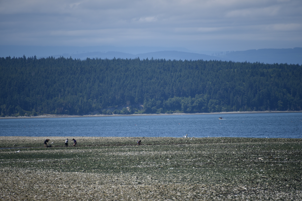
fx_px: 2517
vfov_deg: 4.6
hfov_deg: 6.9
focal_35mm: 300
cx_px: 151
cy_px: 100
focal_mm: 300
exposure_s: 1/640
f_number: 5.6
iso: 110
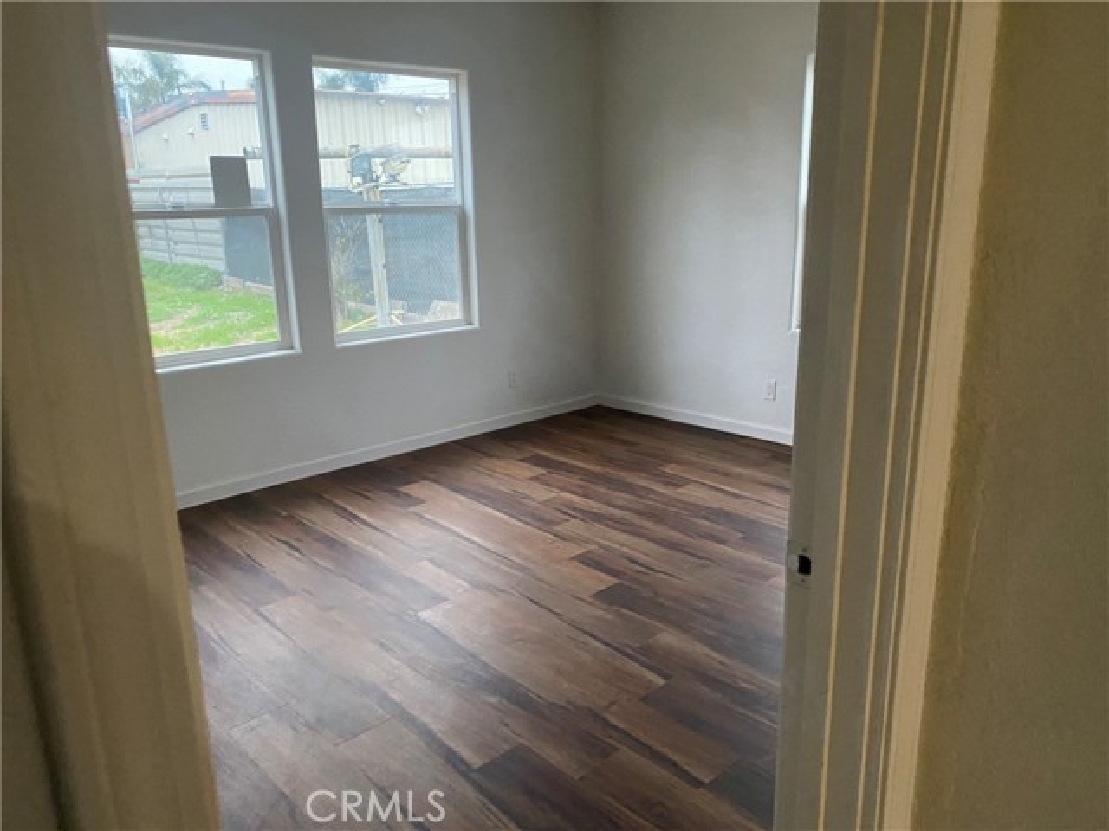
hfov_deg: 67.3
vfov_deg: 53.1
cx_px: 554
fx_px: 833
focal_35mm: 26
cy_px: 416
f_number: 1.8
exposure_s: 1/40
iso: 400
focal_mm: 4.25
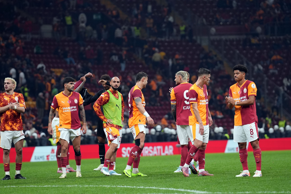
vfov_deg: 5.8
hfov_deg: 8.8
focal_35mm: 235
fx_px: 1899
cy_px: 97
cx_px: 146
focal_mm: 157
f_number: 2.8
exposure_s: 1/1600
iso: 2000
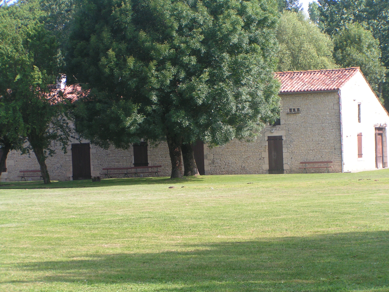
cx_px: 194
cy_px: 146
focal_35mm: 108
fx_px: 1214
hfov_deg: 18.2
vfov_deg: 13.7
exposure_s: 1/200
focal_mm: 16.6
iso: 50
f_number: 5
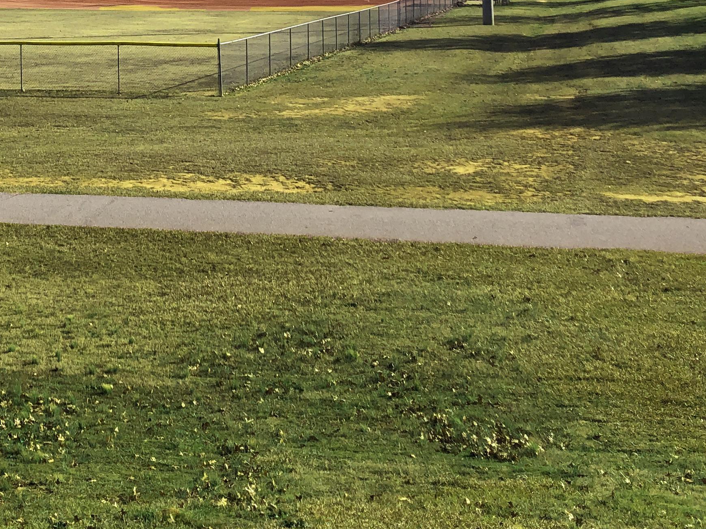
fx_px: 1326
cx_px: 45
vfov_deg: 21.3
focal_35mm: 65
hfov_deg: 28.4
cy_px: -72
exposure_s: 1/2525
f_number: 1.8
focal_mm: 4
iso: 20
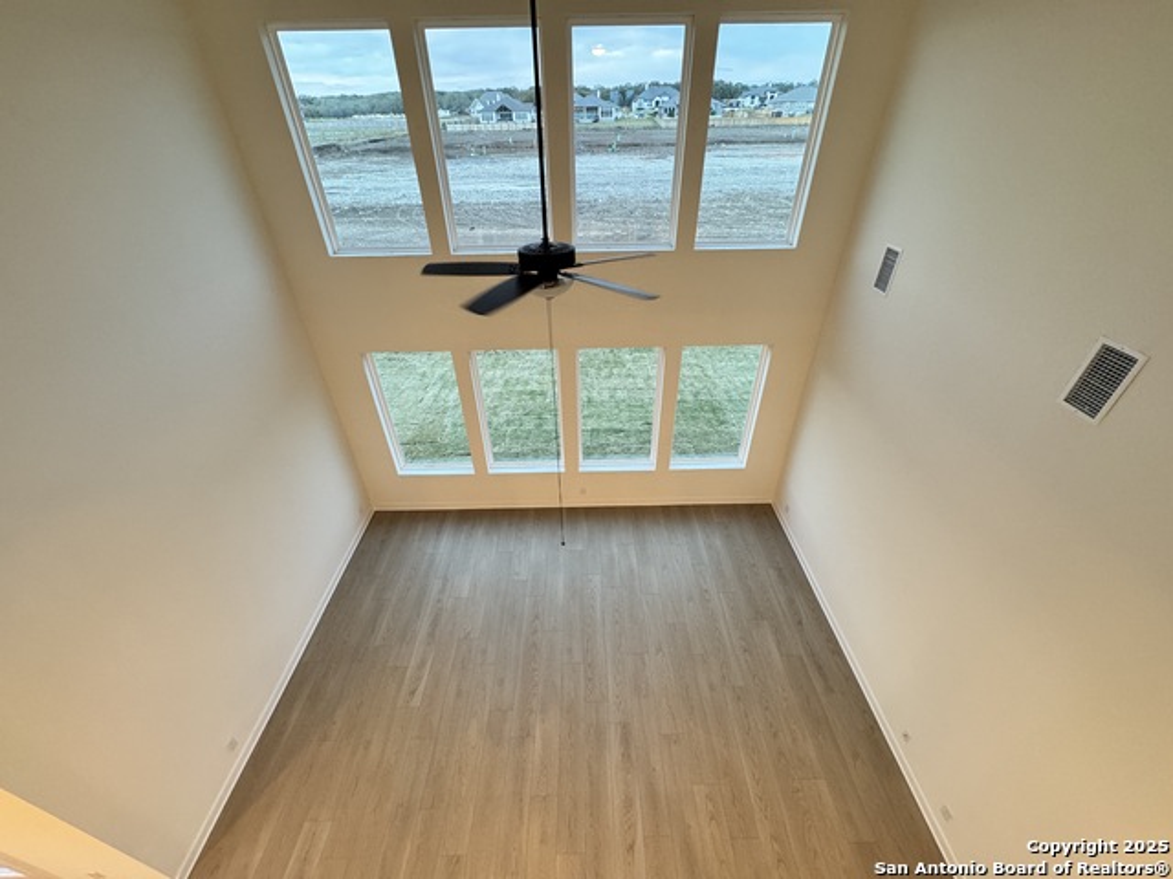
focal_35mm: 14
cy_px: 440
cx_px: 586
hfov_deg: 102.1
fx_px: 474
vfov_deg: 85.7
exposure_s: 1/60
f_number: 2.2
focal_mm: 2.22
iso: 250
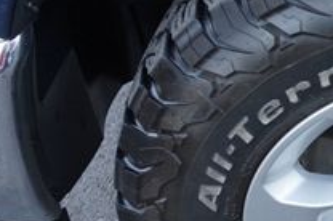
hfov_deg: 24.7
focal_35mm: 74
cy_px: 131
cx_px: 400
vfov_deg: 18.3
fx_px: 683
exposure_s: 1/60
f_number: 4
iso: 200
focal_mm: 16
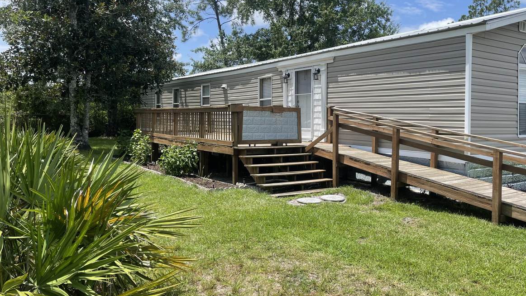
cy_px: 118
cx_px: 289
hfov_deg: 64.2
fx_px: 418
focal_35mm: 30
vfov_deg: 38.8
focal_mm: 5.1
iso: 32
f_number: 1.6
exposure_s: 1/2717
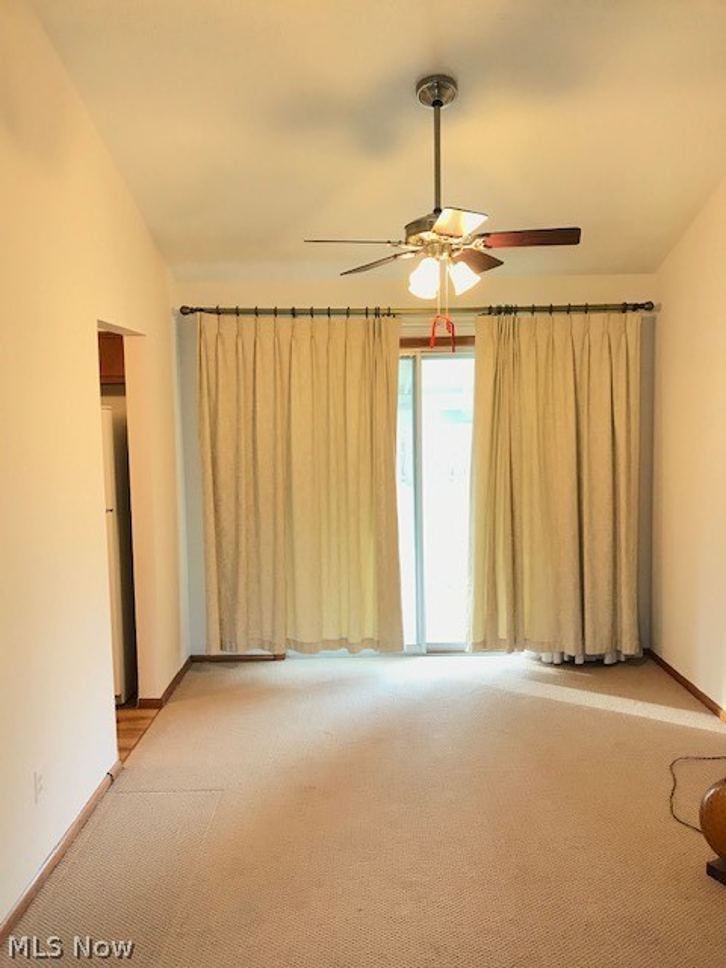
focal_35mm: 28
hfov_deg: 49.7
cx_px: 363
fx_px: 783
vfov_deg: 63.4
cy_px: 484
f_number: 1.8
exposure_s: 1/30
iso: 40
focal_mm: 3.99
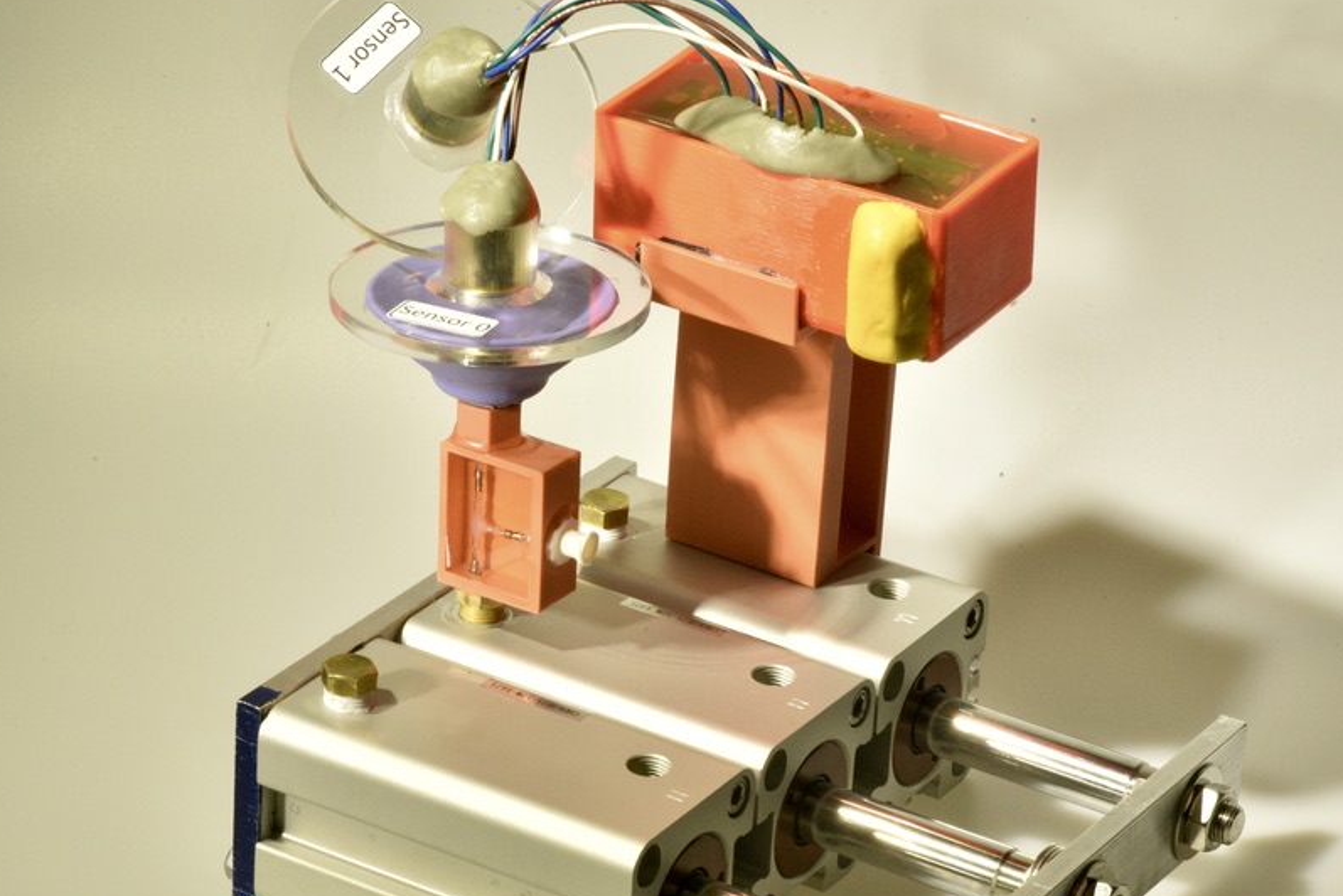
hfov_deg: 14.3
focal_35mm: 143
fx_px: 5336
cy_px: 559
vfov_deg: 9.6
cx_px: 701
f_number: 32
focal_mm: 105
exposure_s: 1/125
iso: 1600
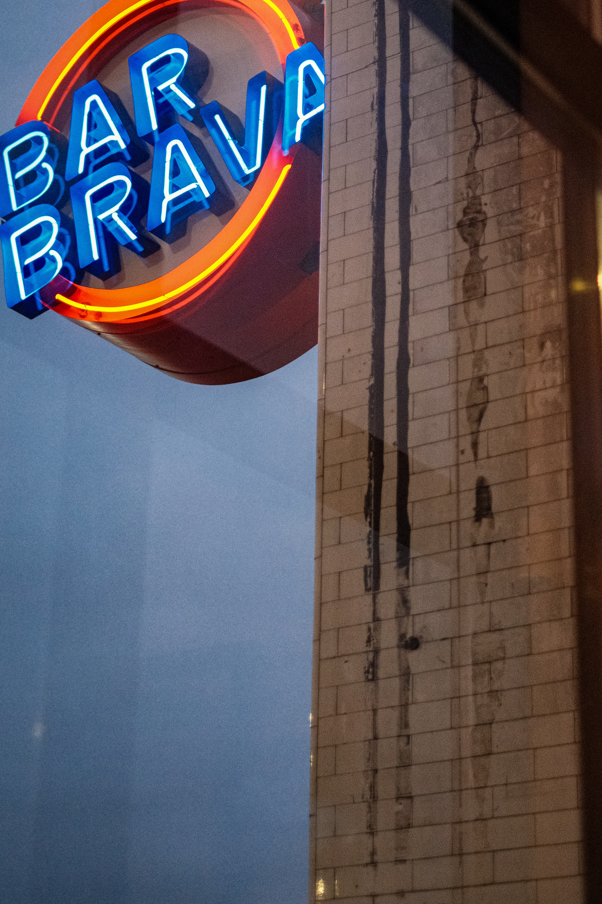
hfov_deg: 18.1
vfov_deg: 26.9
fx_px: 1881
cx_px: 408
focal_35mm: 75
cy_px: 320
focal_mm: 35
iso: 3200
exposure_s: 1/200
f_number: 1.4
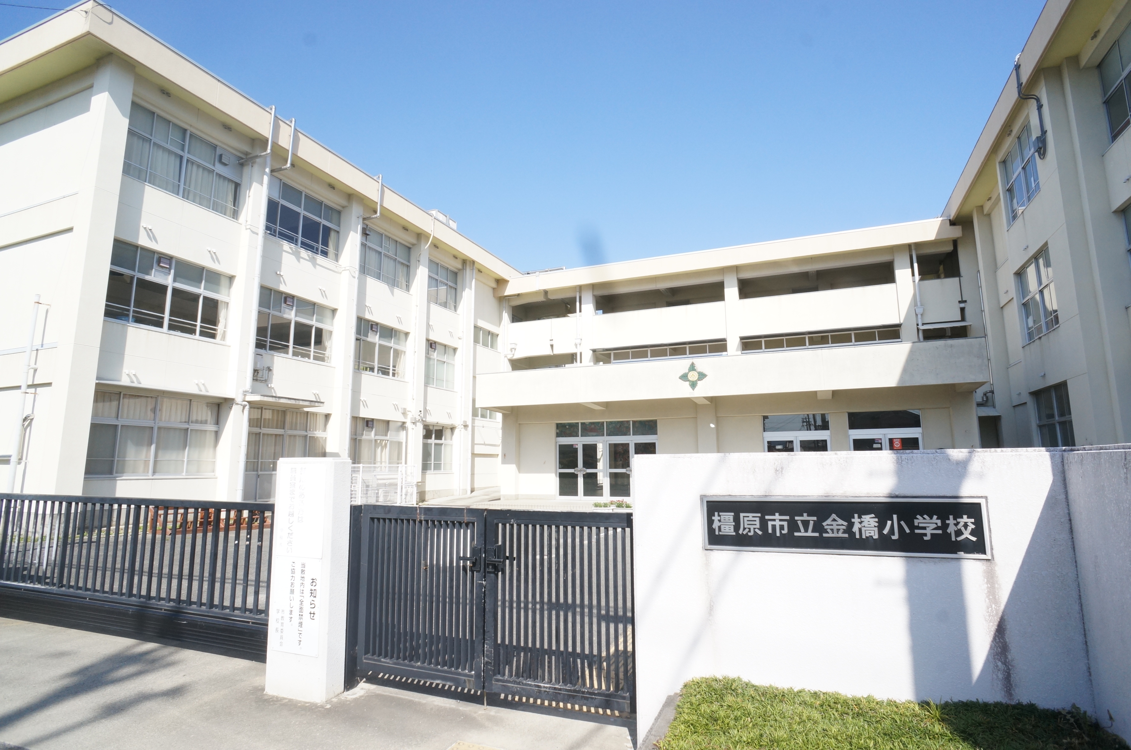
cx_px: 566
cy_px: 375
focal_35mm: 24
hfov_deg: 73.8
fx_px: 753
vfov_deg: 53.0
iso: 400
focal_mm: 16
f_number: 11
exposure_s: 1/320
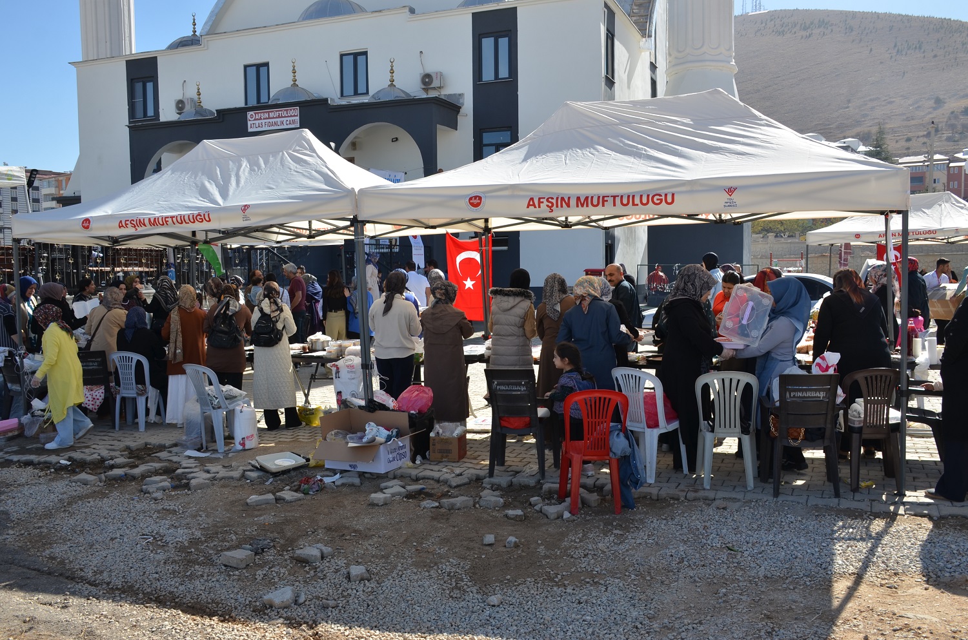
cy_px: 320
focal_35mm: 33
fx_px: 885
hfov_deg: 57.3
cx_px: 484
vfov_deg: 39.8
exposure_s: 1/250
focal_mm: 22
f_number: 8
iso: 110
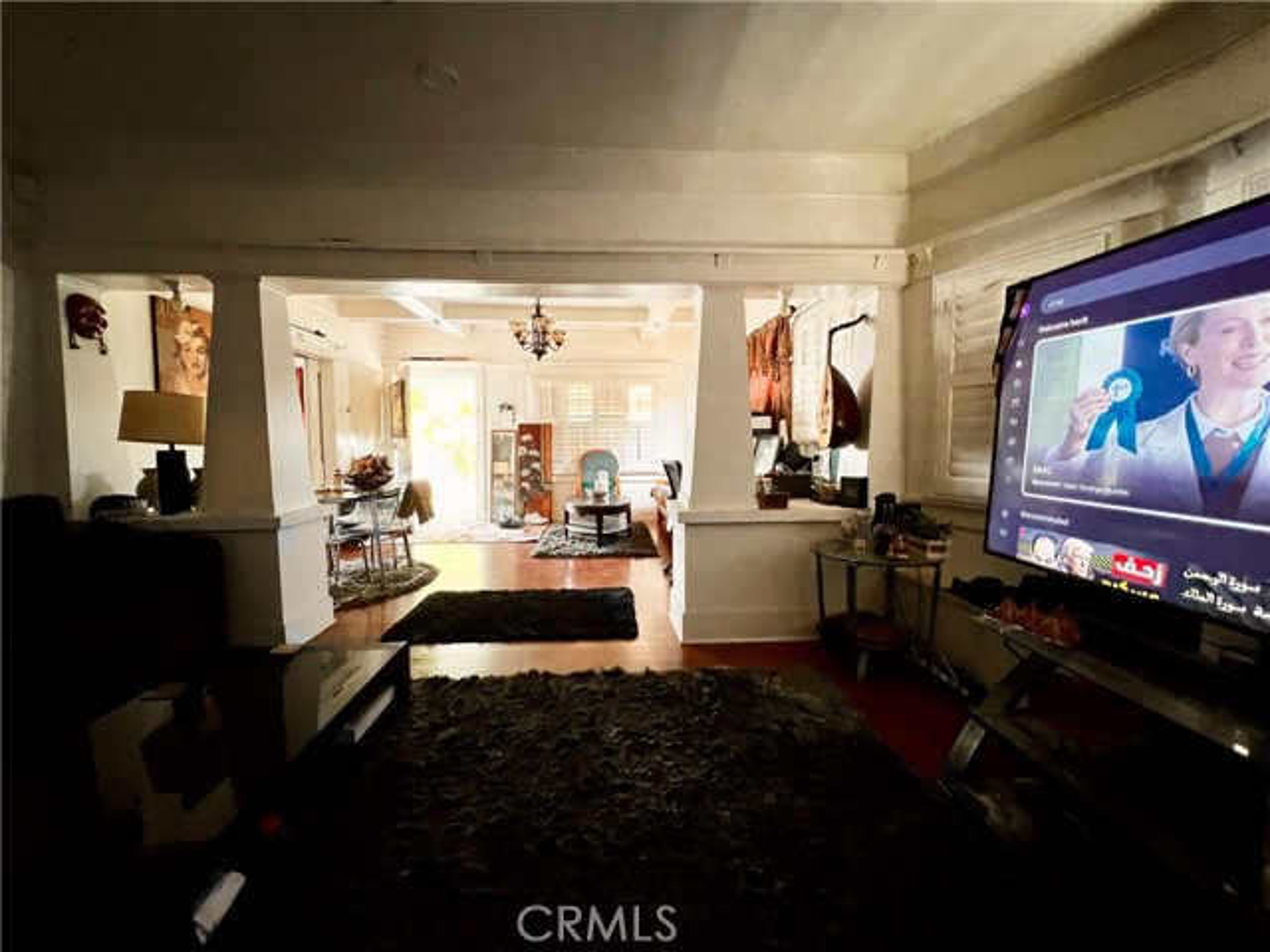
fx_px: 477
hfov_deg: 106.2
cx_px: 635
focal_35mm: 13
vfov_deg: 89.9
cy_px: 476
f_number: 1.8
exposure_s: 1/60
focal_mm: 1.57
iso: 500
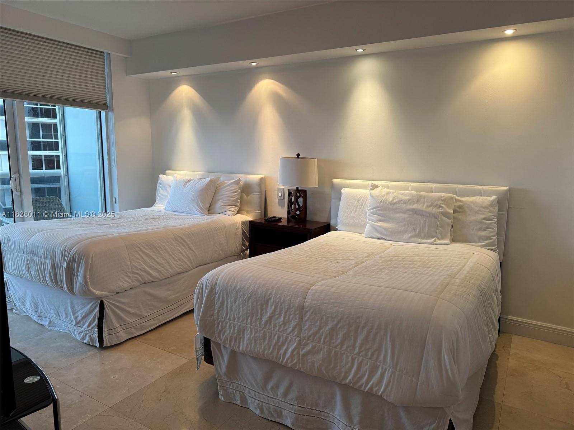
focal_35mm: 24
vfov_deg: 56.8
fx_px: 398
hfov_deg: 71.6
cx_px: 287
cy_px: 215
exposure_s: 1/120
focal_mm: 6.76
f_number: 1.78
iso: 200
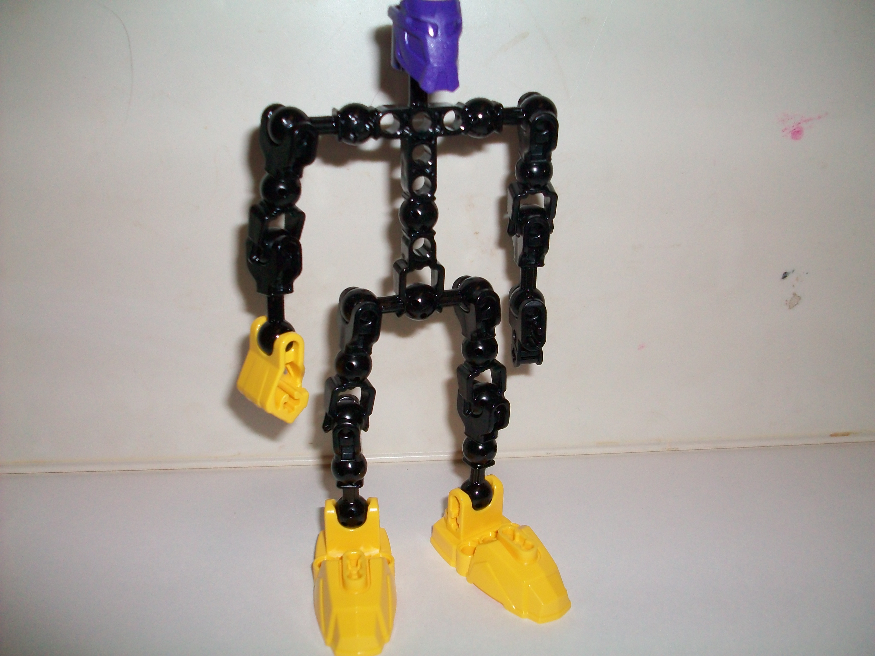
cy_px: 328
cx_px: 438
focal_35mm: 34
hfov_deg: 54.0
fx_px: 859
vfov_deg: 41.8
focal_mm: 5.7
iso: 120
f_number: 2.8
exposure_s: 1/60
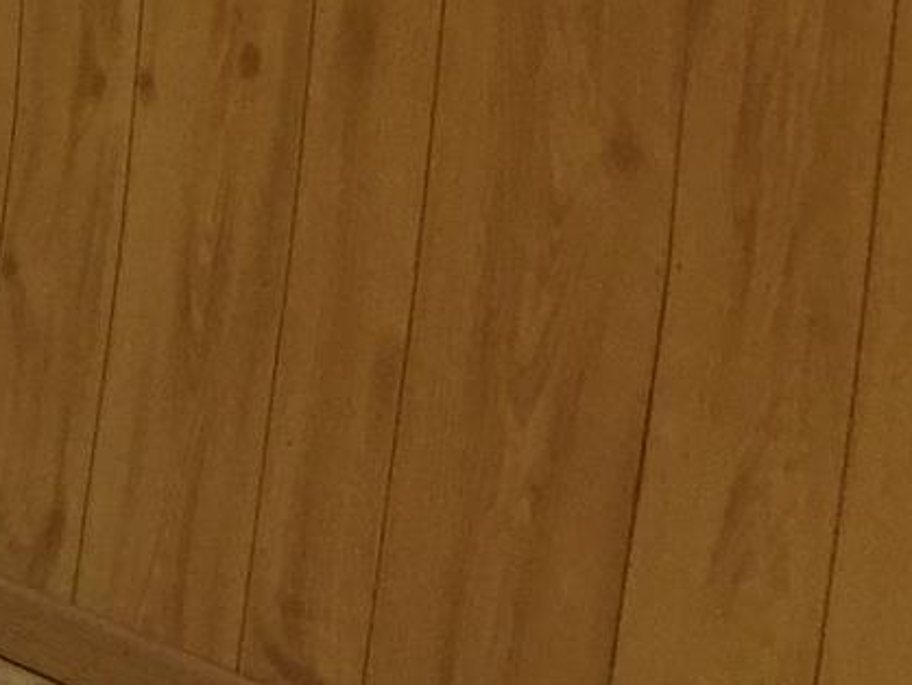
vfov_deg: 10.4
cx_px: -899
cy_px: 65
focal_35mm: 142
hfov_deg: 12.3
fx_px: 3743
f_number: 2.2
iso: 250
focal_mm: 4.15
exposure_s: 1/20
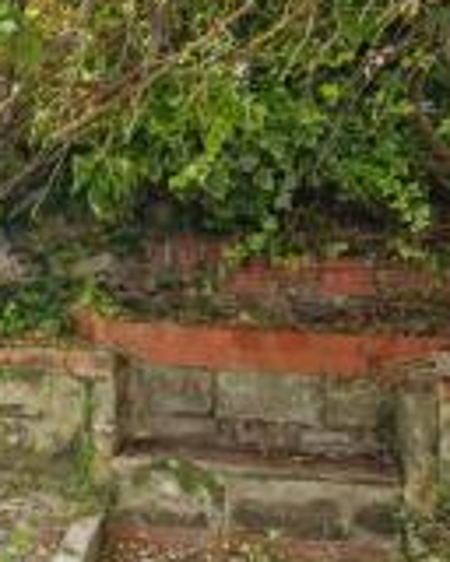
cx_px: -81
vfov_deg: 35.4
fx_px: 882
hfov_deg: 25.8
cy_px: 283
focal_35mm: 53
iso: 400
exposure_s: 1/30
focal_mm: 13
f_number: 5.6
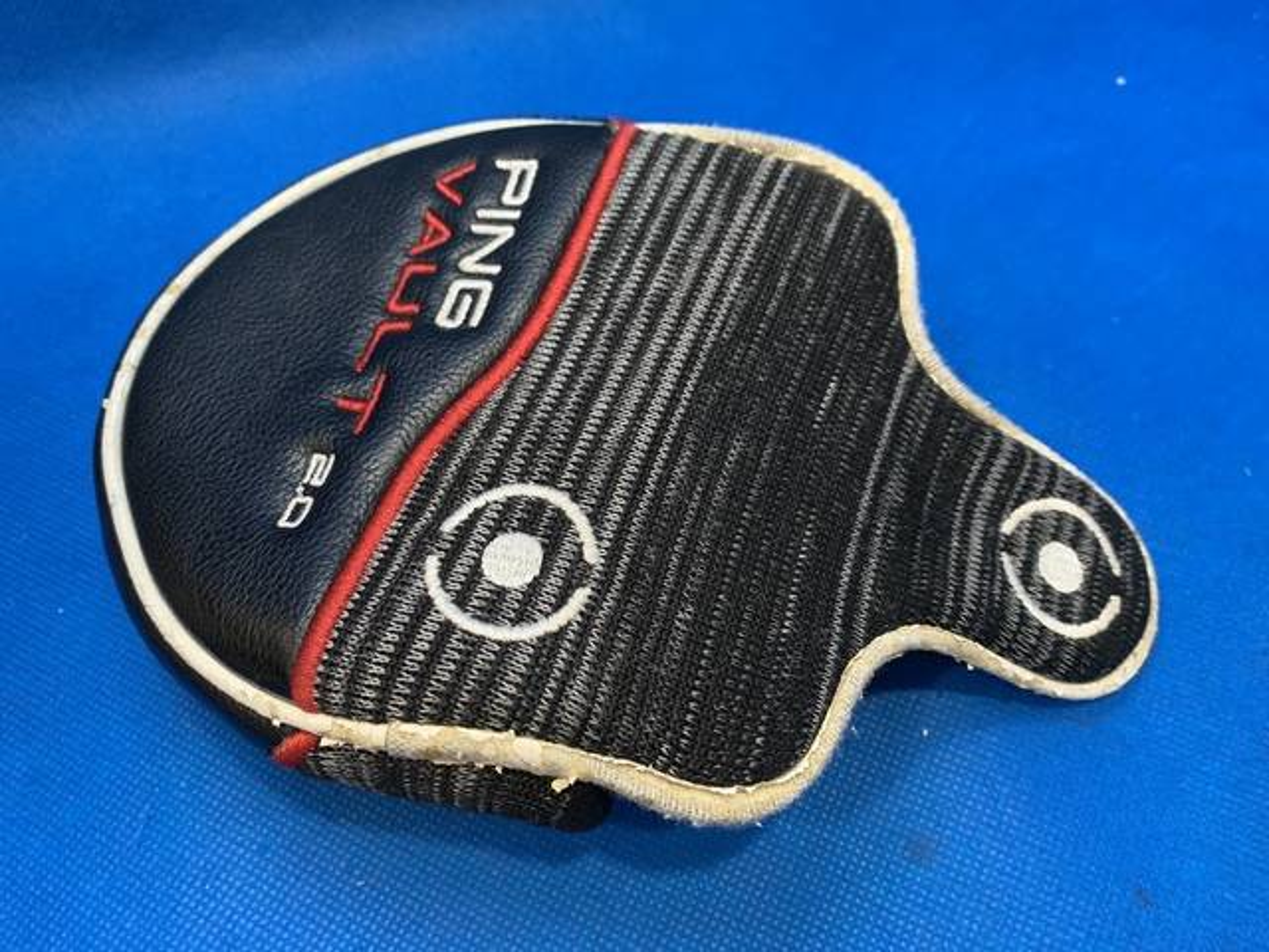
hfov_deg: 67.3
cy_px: 476
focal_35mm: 26
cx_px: 634
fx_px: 953
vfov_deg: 53.1
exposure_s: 1/60
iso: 125
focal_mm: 4.25
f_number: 1.8
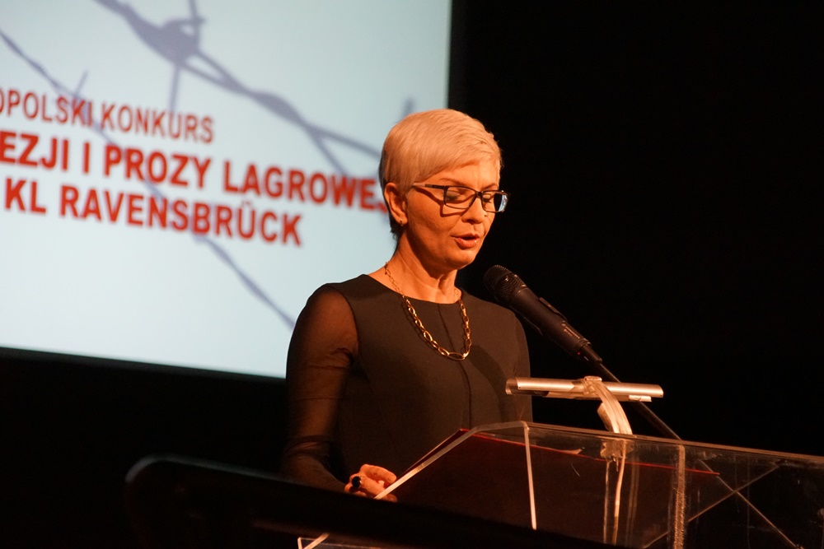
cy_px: 274
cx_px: 412
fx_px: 4807
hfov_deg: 9.8
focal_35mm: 210
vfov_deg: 6.5
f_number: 5.6
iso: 3200
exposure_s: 1/60
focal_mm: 140
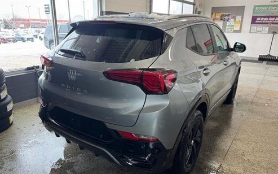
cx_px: 138
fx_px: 197
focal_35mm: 26
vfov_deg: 47.6
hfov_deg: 70.4
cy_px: 88
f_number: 1.78
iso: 125
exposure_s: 1/60
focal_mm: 6.76
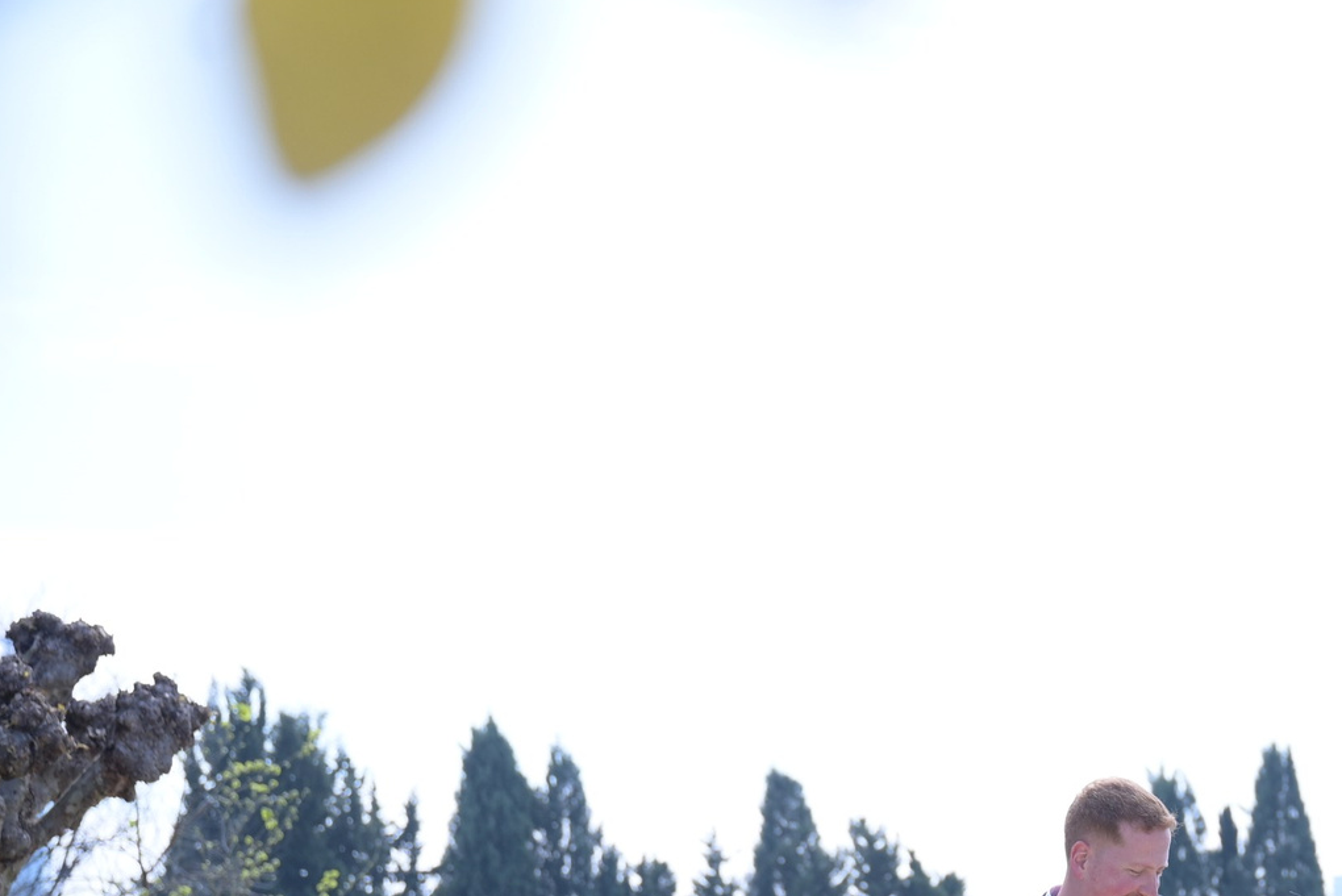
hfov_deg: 15.7
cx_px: 1310
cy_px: 902
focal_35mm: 128
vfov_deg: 10.6
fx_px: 4773
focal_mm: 51
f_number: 3.5
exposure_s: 1/800
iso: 125
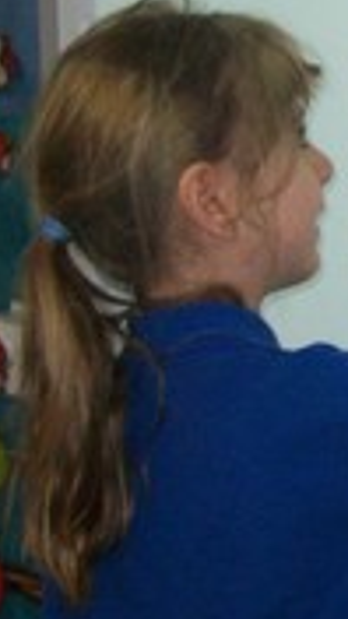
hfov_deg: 8.6
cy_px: 197
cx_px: 629
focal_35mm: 135
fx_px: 2215
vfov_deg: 15.9
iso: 160
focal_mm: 5.6
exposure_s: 1/60
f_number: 2.7
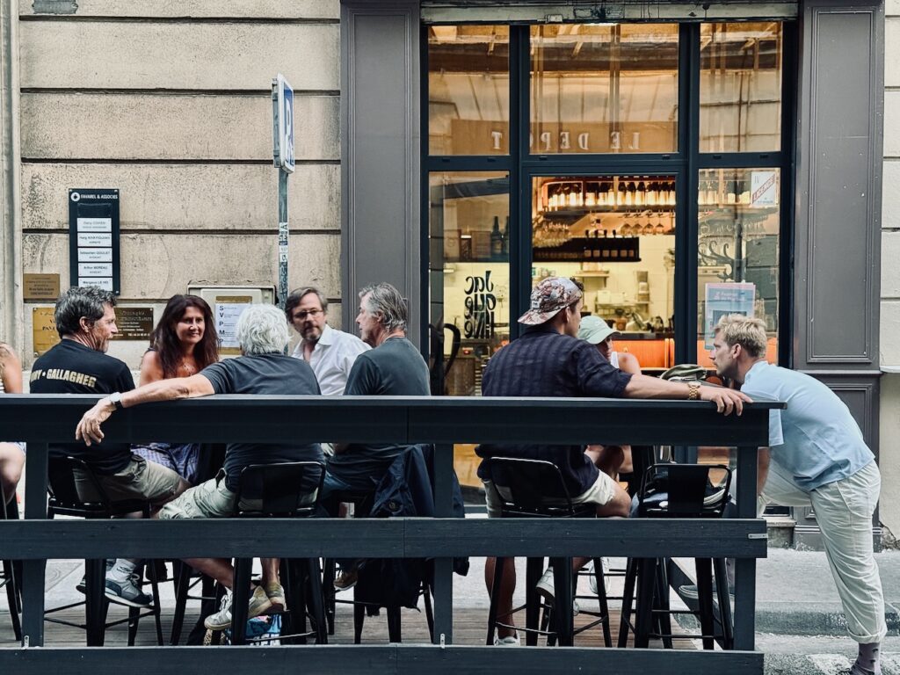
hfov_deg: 39.7
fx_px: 1248
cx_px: 450
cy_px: 338
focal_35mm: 48
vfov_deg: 30.3
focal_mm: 6.76
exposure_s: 1/33
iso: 500
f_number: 1.78
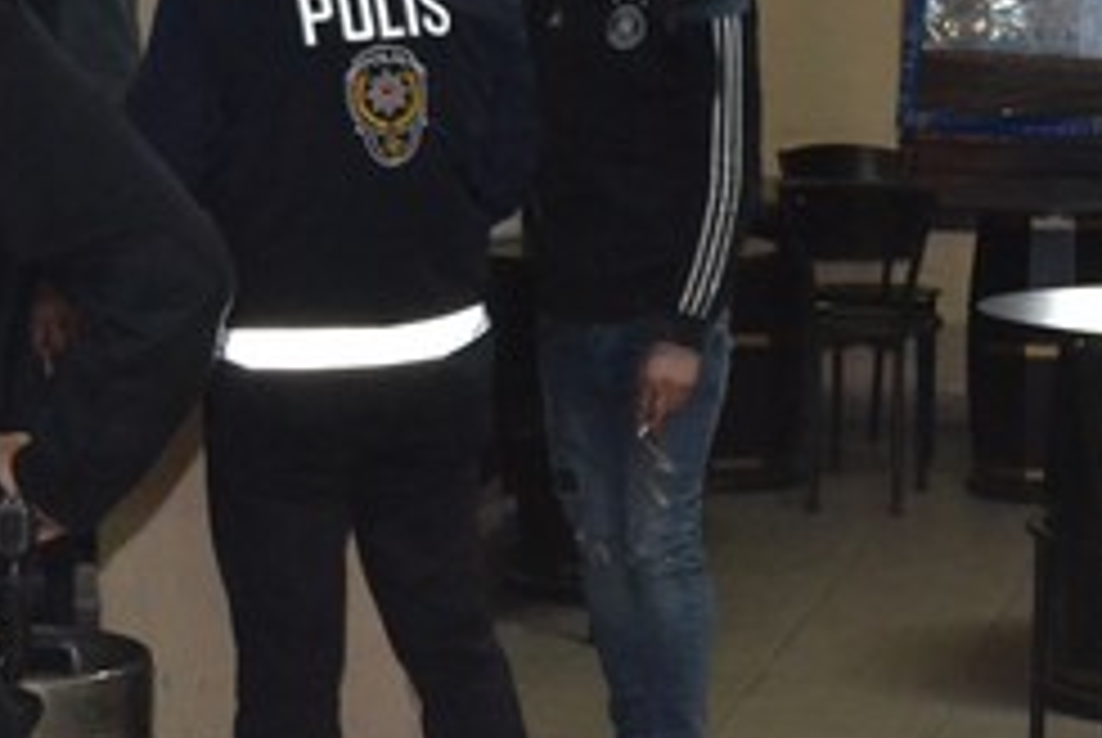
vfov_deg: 11.2
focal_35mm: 123
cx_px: 949
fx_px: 3770
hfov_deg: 16.5
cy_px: 214
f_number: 4.5
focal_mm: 30
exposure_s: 1/60
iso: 3200
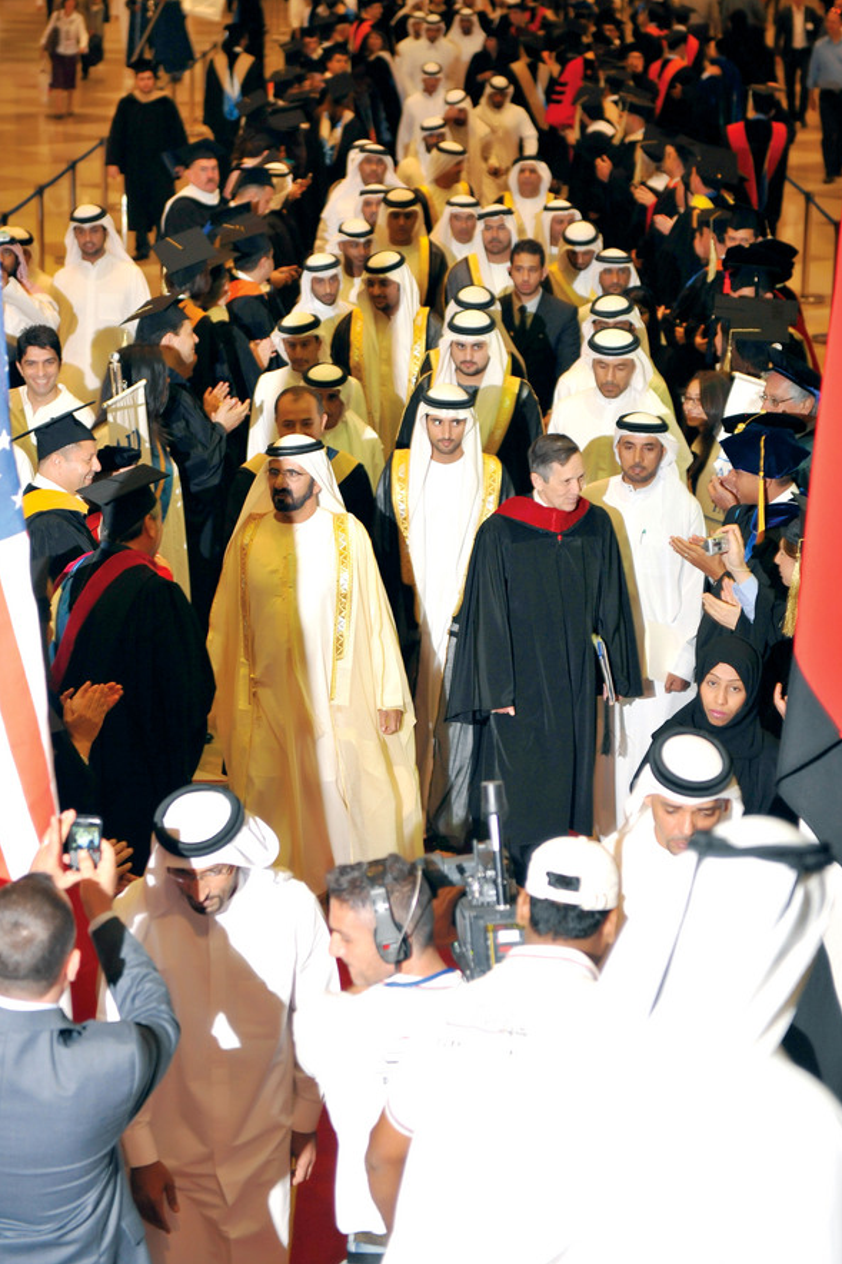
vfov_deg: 26.6
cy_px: 579
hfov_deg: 17.9
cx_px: 410
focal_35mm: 76
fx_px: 2667
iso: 1000
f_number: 2.8
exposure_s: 1/100
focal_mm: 70
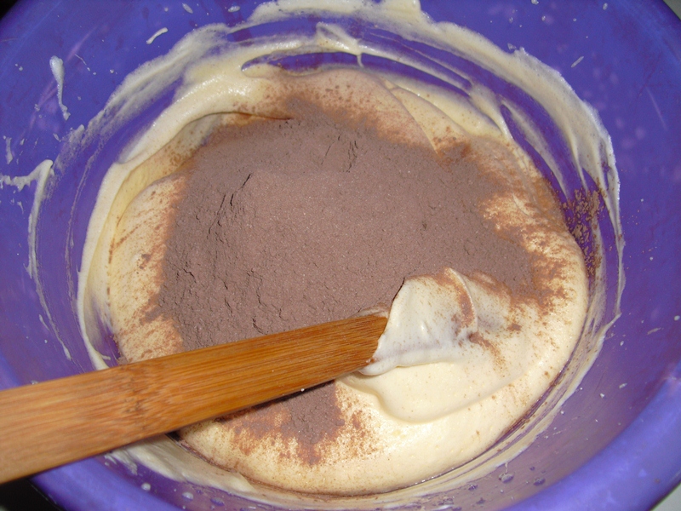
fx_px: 708
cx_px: 340
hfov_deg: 51.4
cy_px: 256
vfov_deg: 39.7
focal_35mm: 36
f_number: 3.1
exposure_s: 1/60
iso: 100
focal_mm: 6.3
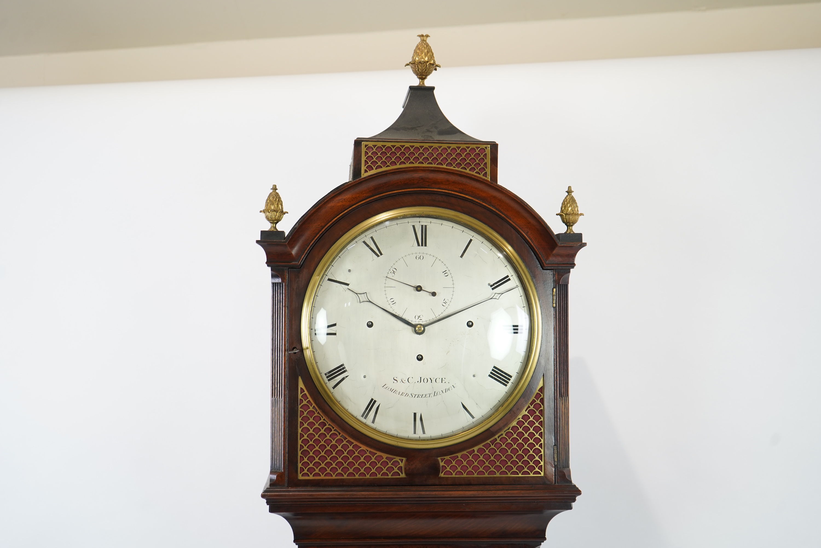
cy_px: 274
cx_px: 410
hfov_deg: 44.5
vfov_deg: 30.5
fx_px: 1003
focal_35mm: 44
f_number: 5
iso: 500
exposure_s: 1/60
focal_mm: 44
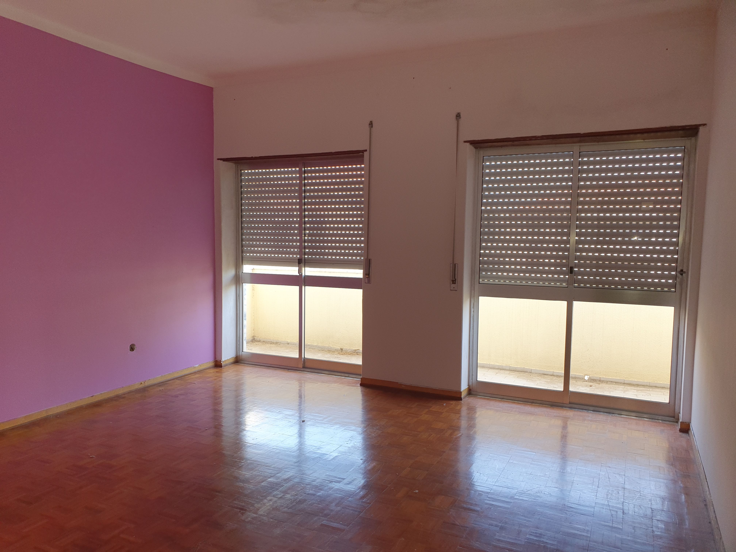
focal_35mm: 26
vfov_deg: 53.1
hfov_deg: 67.3
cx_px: 368
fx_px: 553
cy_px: 276
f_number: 2.4
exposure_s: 1/100
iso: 50
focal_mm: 4.32
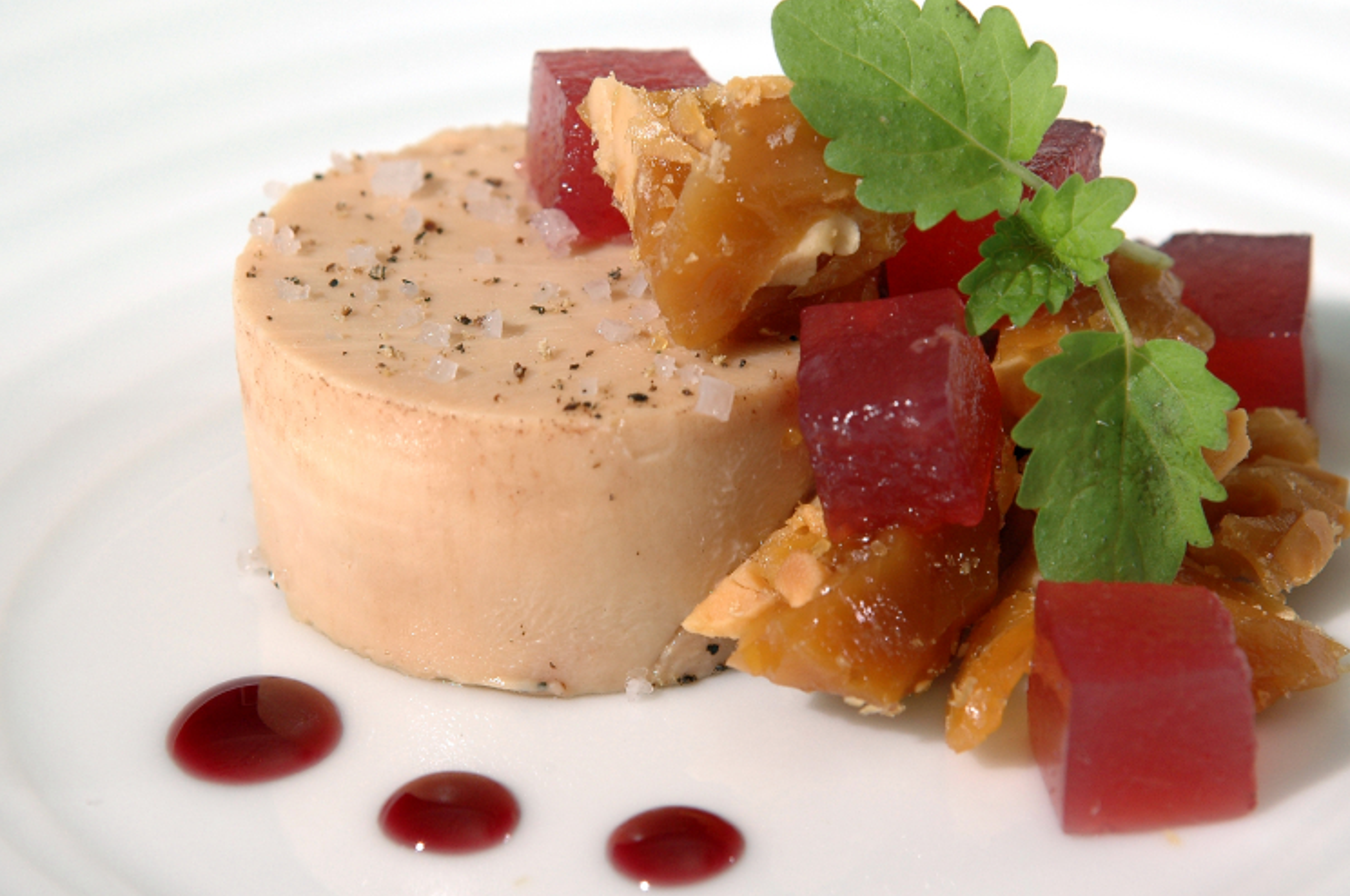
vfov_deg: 11.4
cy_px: 451
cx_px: 722
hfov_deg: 17.1
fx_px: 4494
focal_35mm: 120
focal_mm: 70
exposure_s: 1/60
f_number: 10
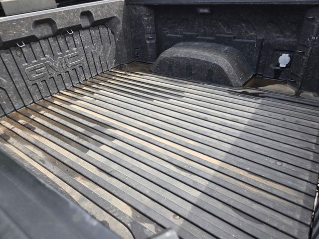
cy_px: 120
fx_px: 212
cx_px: 160
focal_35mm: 23
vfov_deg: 58.9
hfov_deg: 73.9
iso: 25
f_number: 1.8
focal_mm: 5.4
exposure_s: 1/234
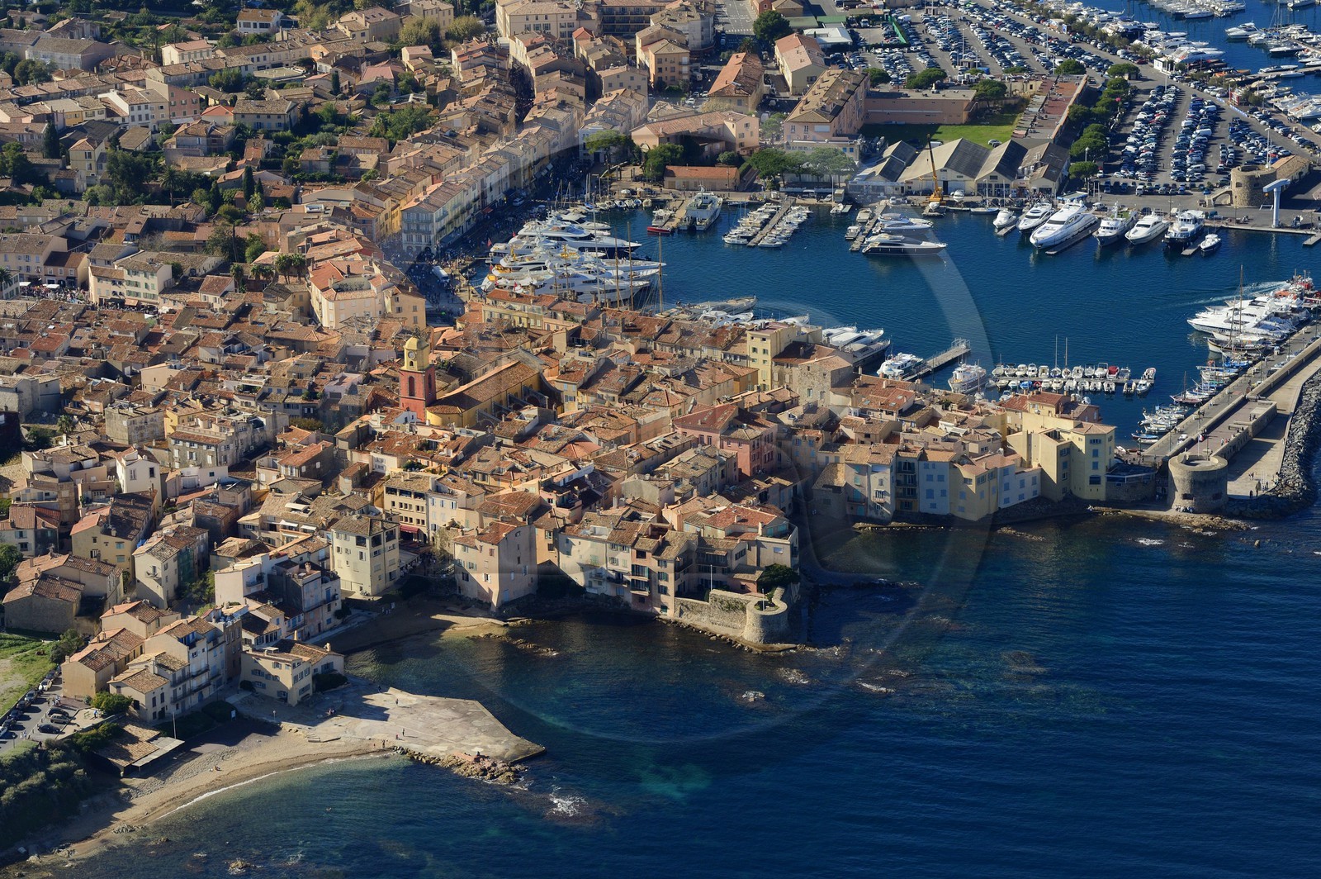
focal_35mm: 112
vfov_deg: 12.2
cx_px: 660
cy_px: 440
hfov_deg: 18.3
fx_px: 4106
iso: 800
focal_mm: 112
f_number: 9
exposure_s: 1/1600
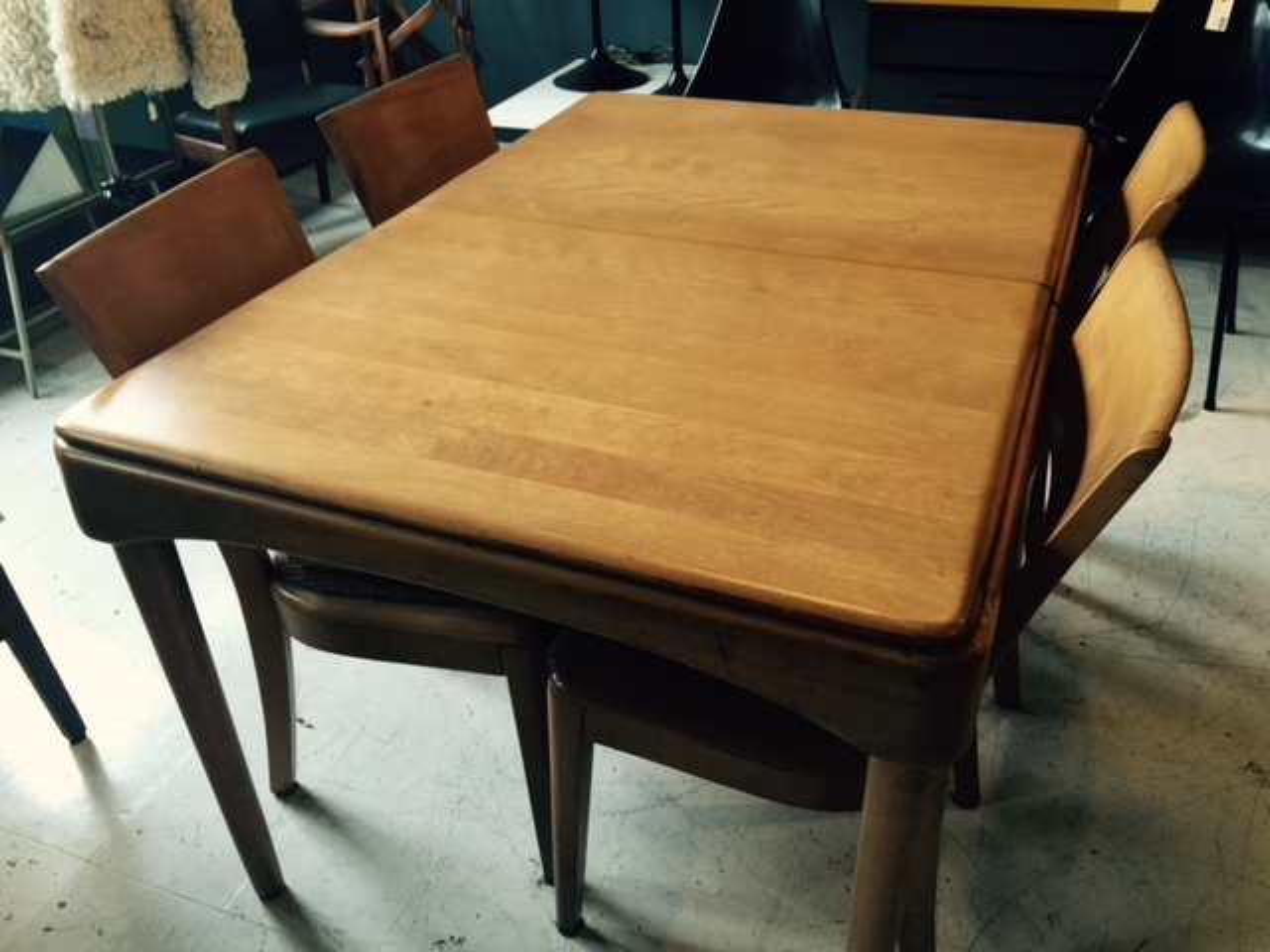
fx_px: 1064
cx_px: 635
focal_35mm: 29
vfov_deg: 48.2
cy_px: 476
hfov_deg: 61.7
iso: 50
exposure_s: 1/15
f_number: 2.2
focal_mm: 4.15
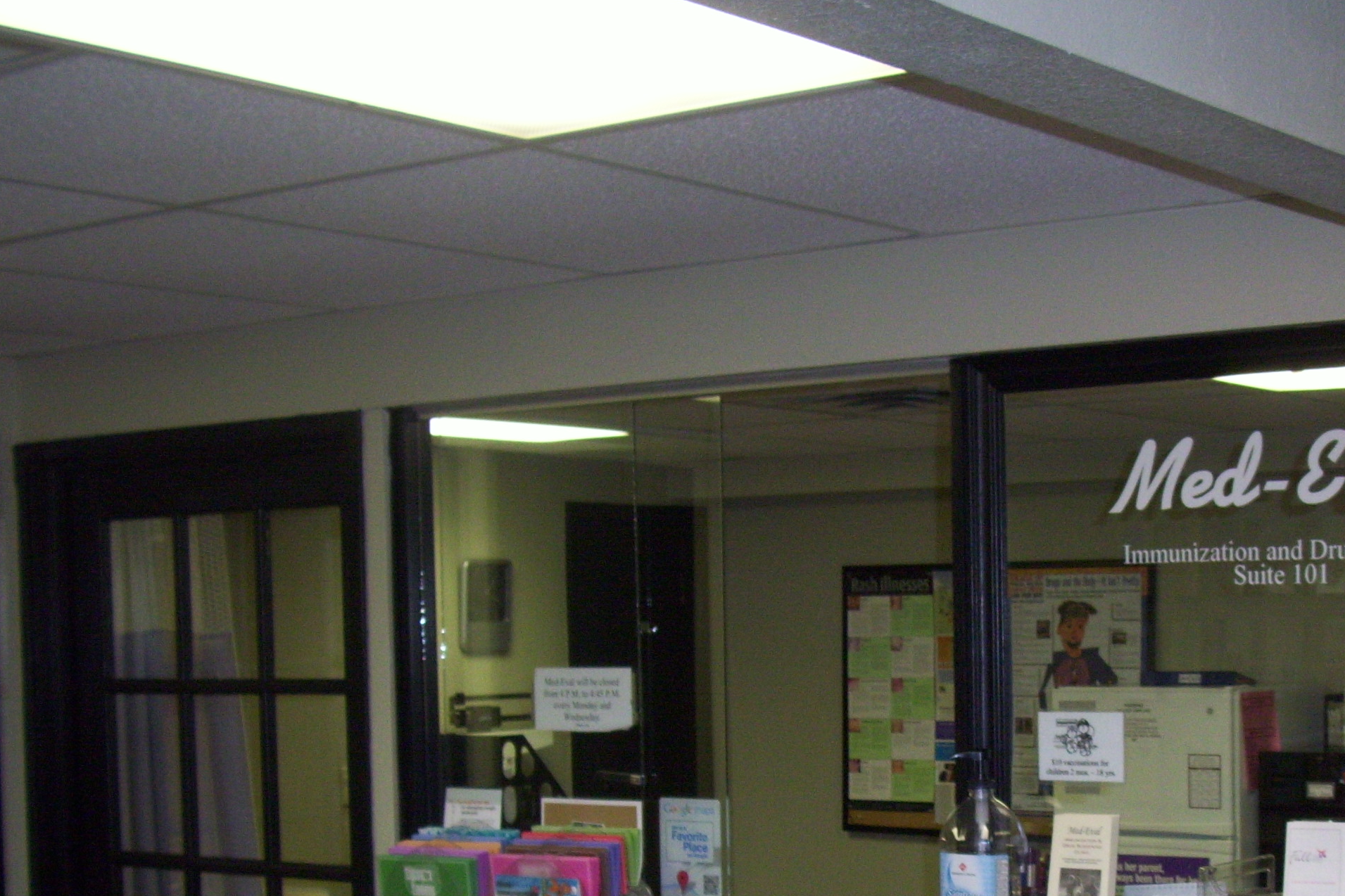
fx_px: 2279
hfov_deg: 32.4
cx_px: 981
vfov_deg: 21.9
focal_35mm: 61
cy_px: 750
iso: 125
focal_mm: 5.7
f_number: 2.9
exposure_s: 1/40
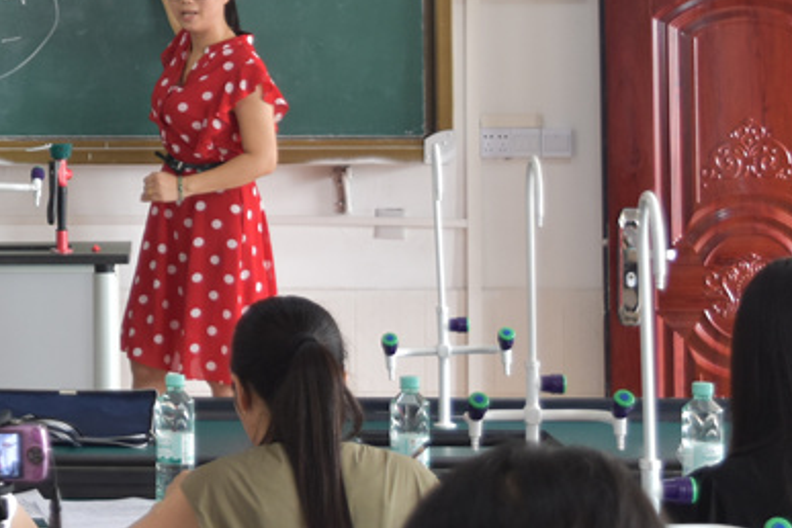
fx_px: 2728
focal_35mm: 124
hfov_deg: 15.9
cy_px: -2
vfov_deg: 11.0
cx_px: -174
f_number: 4.5
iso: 400
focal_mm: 32
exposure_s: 1/40
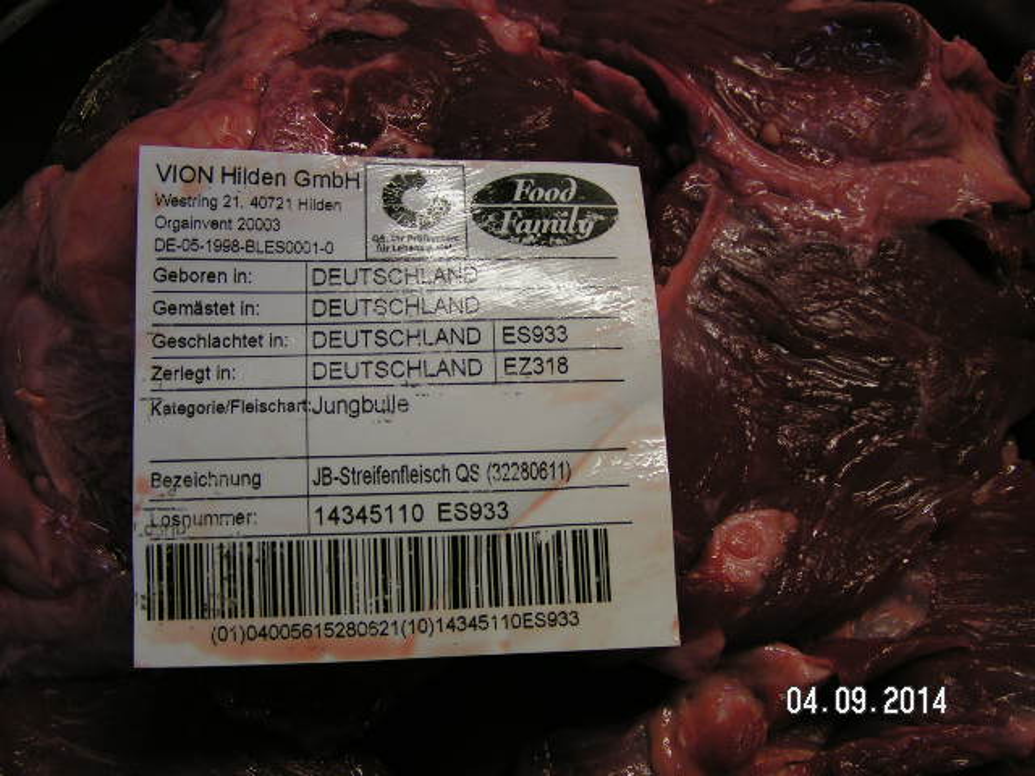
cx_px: 518
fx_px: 1136
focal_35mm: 38
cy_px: 388
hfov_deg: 49.0
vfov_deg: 37.7
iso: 100
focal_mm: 5.8
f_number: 2.8
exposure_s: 1/50
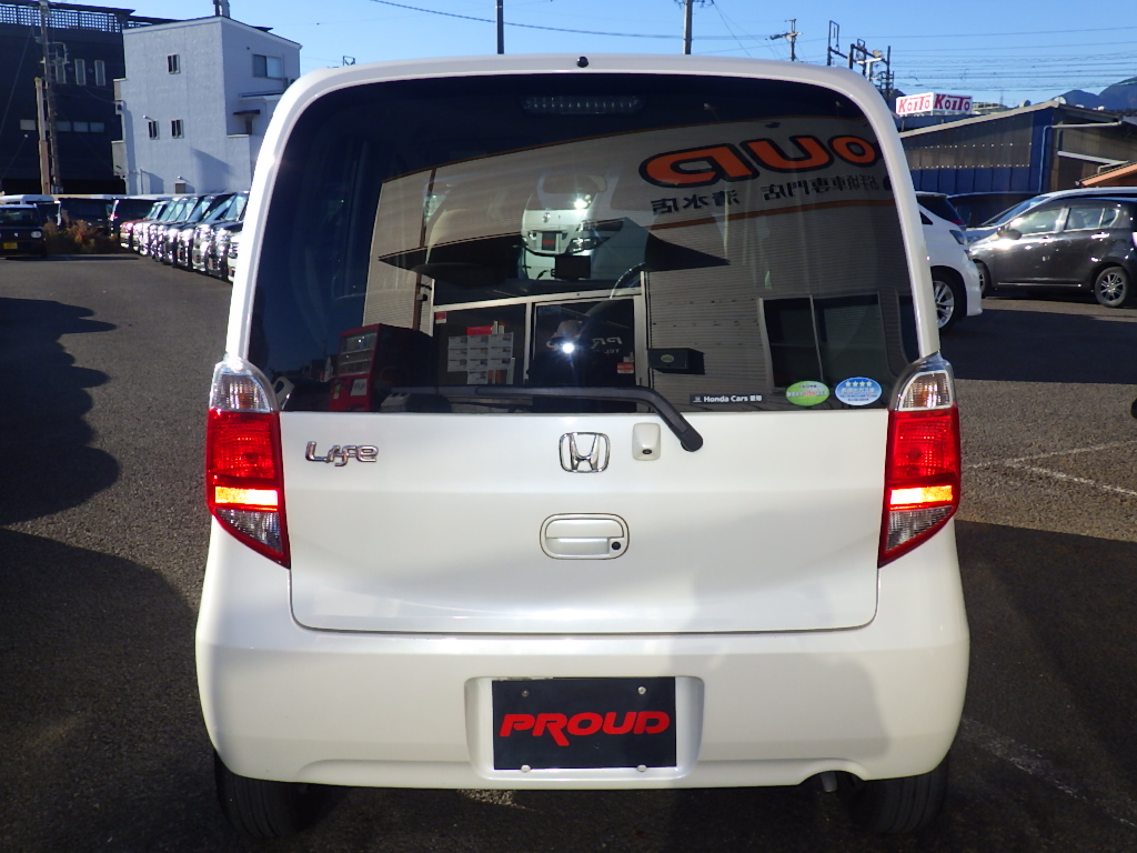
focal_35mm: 34
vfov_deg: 41.8
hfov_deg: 54.0
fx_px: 1117
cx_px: 568
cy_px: 426
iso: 125
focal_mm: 6.1
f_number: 4.6
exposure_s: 1/640
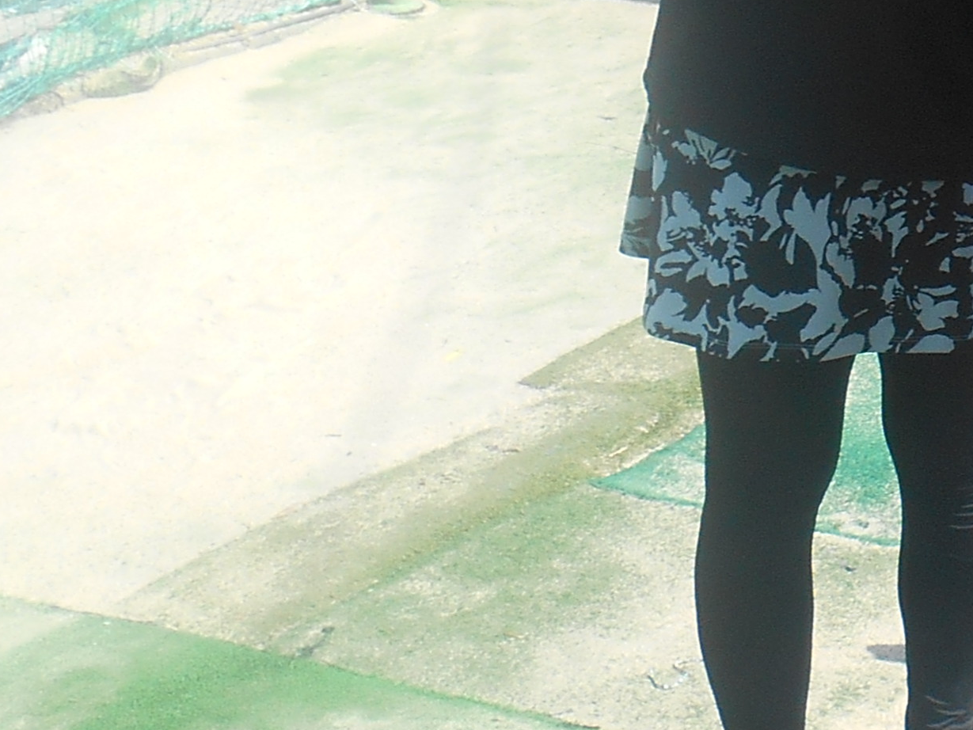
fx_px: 3064
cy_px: 146
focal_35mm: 109
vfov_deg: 13.5
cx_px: 1397
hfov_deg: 16.6
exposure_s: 1/320
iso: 80
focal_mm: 4.7
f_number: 3.4
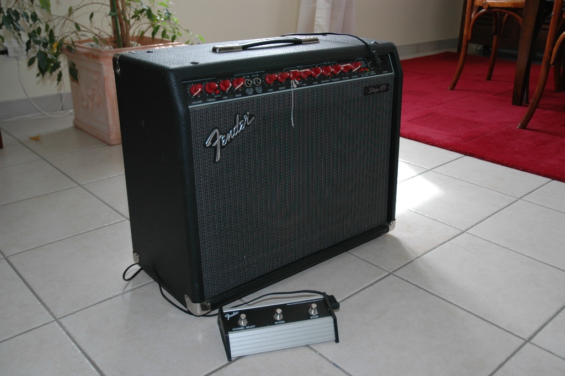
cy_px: 188
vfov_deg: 36.8
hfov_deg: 53.2
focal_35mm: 36
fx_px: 565
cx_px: 282
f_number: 4
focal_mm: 24
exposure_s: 1/60
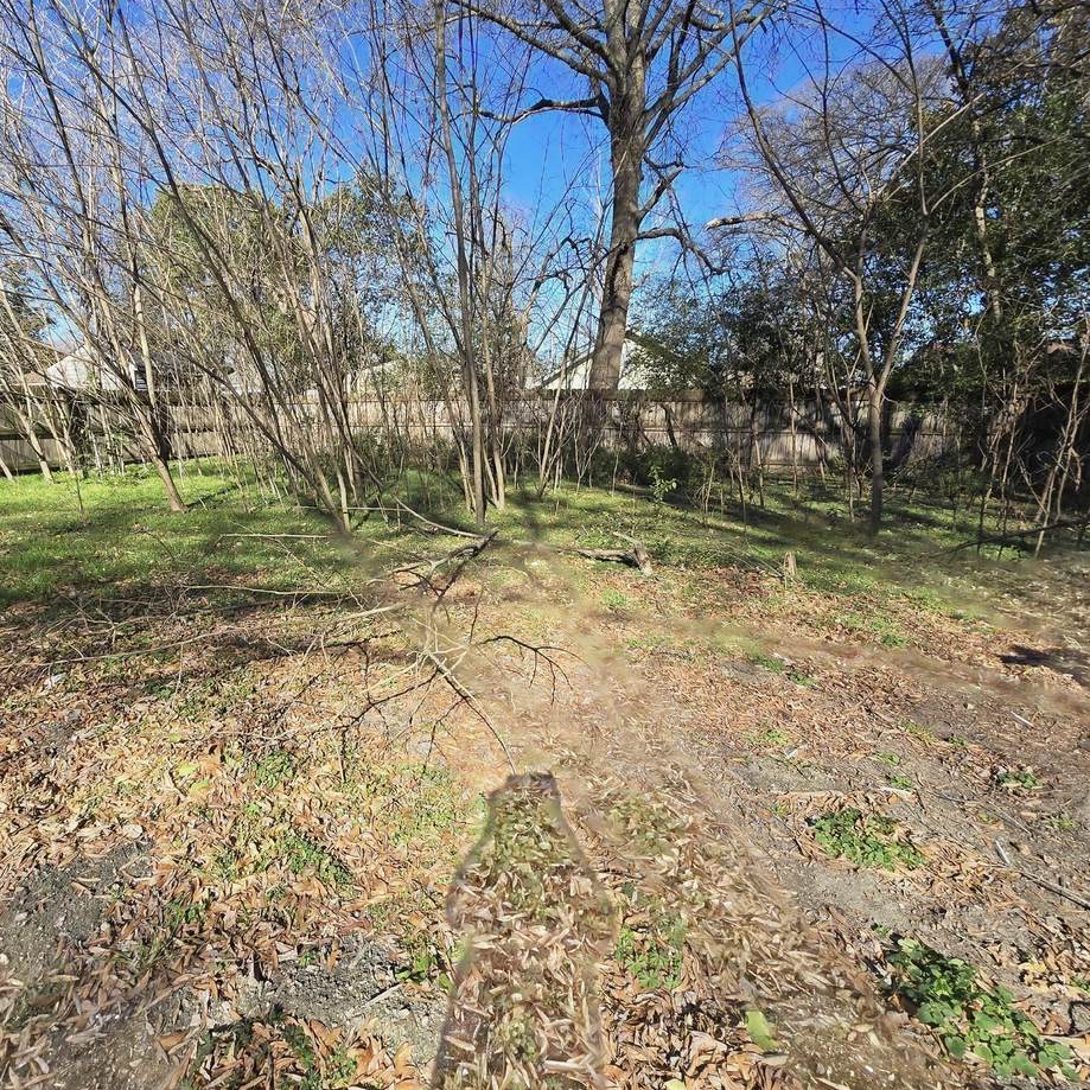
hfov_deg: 85.9
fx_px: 570
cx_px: 417
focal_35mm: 16
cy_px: 542
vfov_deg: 87.4
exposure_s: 1/909
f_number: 2.2
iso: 50
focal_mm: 2.2
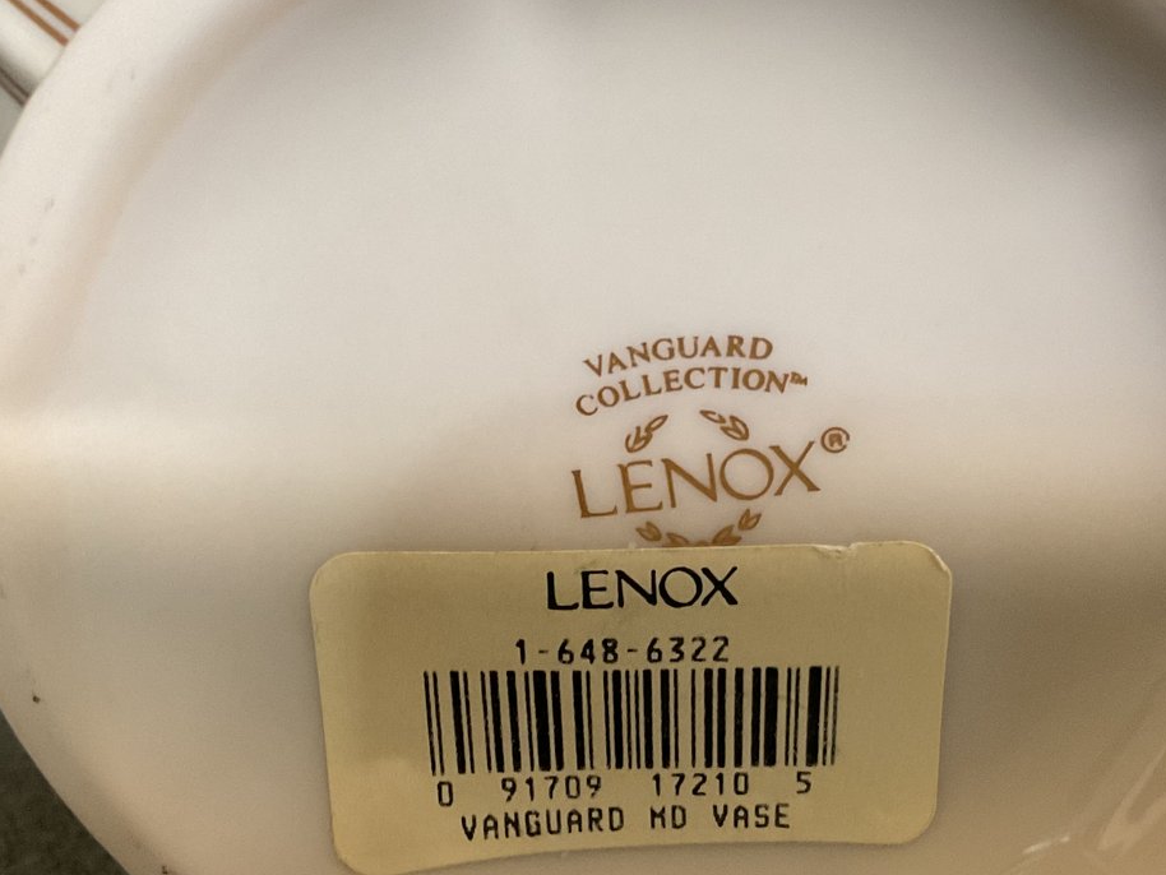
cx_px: 690
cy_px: 497
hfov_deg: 39.5
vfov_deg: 30.2
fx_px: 1617
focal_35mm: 48
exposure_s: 1/50
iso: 160
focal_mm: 3
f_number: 1.8
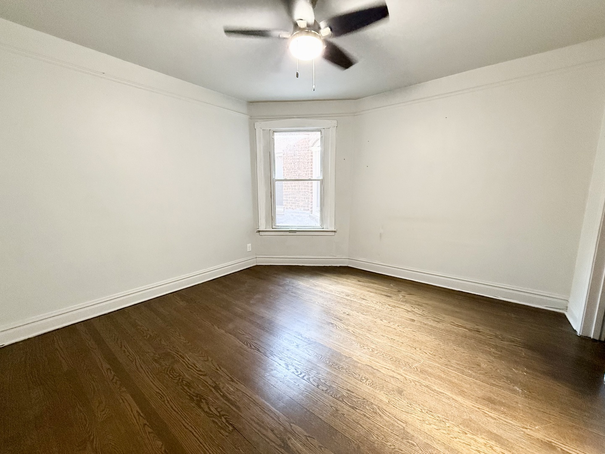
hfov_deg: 102.1
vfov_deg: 85.7
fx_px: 245
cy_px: 227
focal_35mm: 14
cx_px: 302
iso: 640
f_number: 2.2
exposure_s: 1/120
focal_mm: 2.22
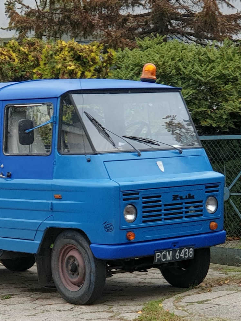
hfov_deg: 17.4
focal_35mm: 84
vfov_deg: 23.3
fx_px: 779
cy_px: 169
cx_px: 51
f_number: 2.4
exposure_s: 1/33
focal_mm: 6
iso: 40
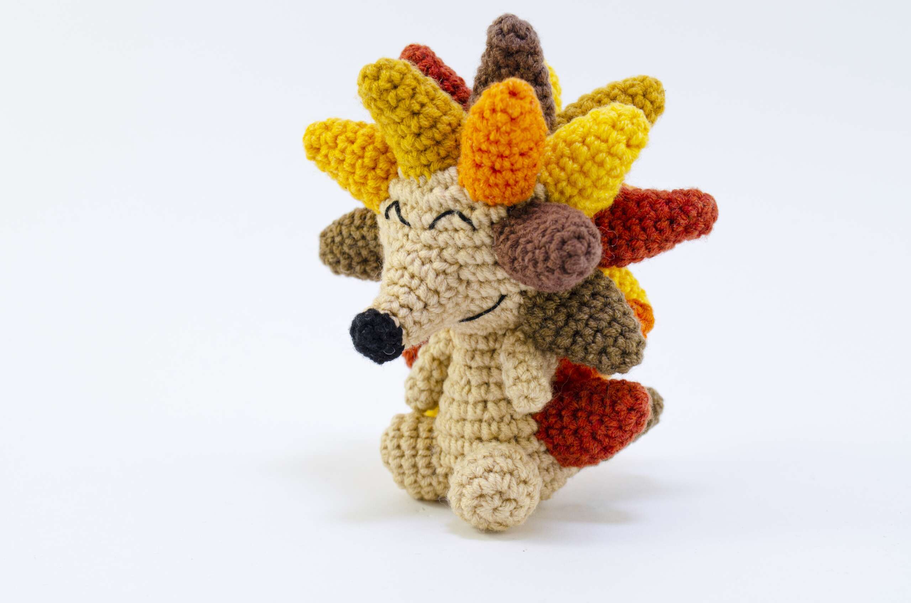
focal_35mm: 60
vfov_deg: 22.5
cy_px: 302
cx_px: 456
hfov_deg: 33.5
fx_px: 1515
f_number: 9
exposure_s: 1/50
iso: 100
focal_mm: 40
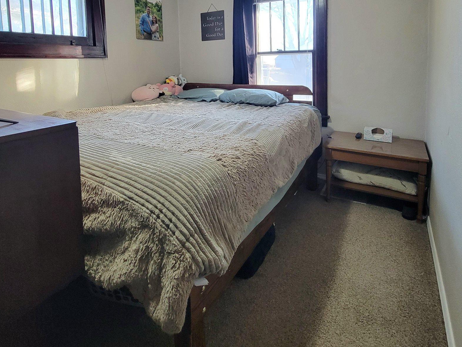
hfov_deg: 84.6
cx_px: 244
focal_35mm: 19
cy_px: 84
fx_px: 254
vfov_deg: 64.3
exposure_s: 1/60.2
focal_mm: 2.2
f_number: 2.2
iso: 320
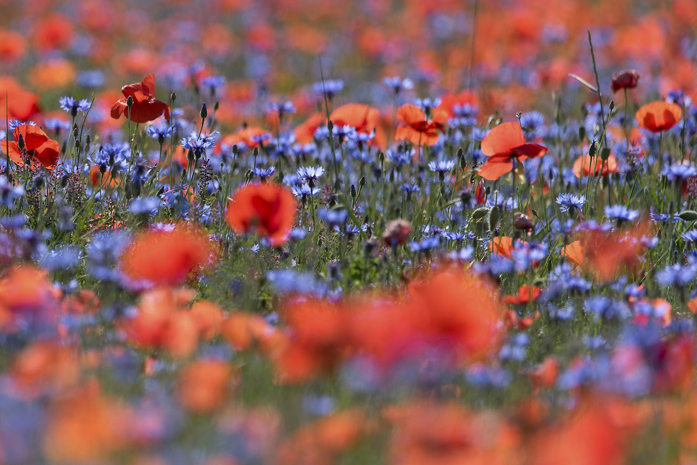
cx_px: 42
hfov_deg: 2.7
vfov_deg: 1.8
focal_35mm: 759
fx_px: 14699
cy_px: 160
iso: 200
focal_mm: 390
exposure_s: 1/400
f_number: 5.6
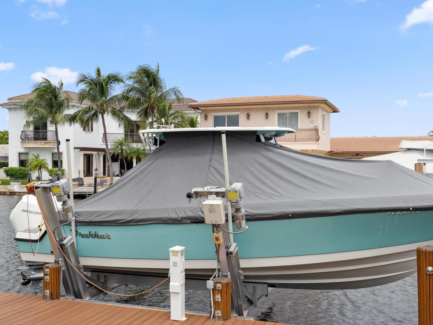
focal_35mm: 38
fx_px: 475
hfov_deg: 48.9
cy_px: 183
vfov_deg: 37.7
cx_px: 235
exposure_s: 1/640
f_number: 7.1
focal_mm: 21
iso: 250
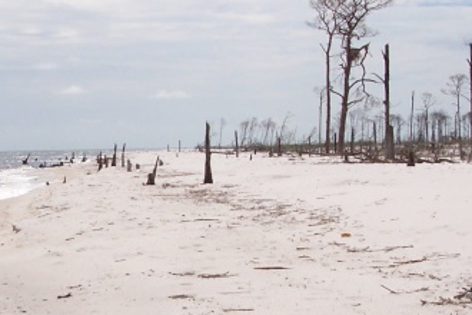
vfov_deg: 14.9
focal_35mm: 92
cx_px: 174
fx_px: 1206
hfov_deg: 22.1
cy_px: 140
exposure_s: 1/1000
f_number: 4.8
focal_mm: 8
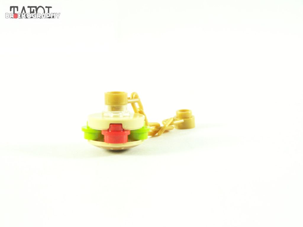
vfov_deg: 12.7
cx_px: 152
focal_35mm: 117
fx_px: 1024
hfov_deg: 16.8
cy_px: 114
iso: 400
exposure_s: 1/60
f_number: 3.6
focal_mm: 19.4
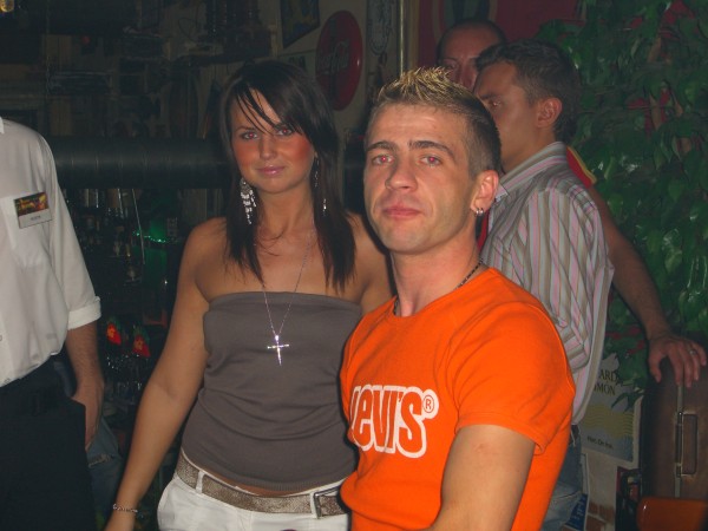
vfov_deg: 21.6
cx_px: 354
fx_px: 1391
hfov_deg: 28.6
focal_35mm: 68
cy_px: 266
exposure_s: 1/60
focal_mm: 14.2
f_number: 4
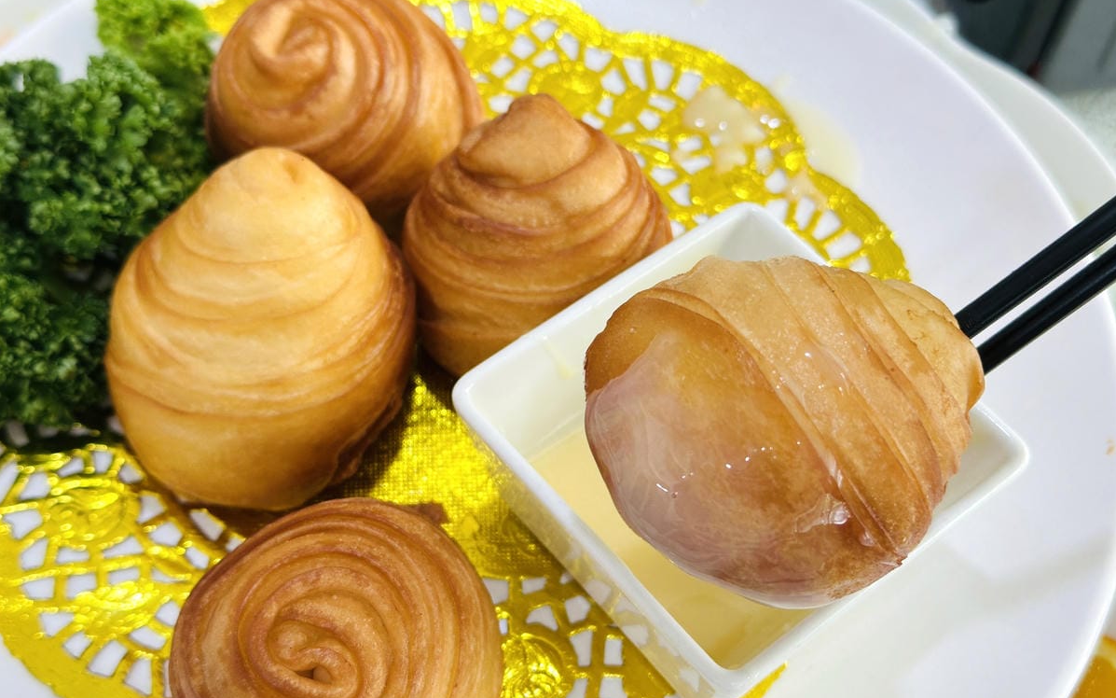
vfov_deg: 25.3
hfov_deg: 39.6
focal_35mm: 51
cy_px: 397
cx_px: 558
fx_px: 1551
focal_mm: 6.86
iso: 64
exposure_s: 1/60
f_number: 1.78
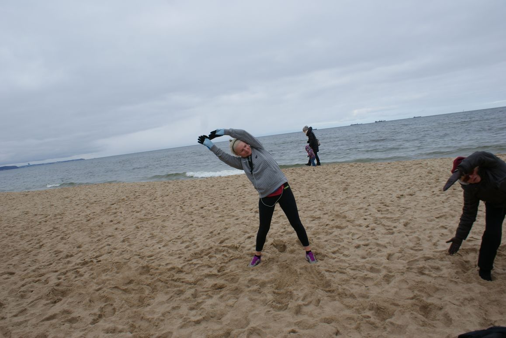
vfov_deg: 48.0
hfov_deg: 67.3
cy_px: 169
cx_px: 253
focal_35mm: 27
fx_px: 380
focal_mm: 18
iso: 100
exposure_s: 1/125
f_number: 10
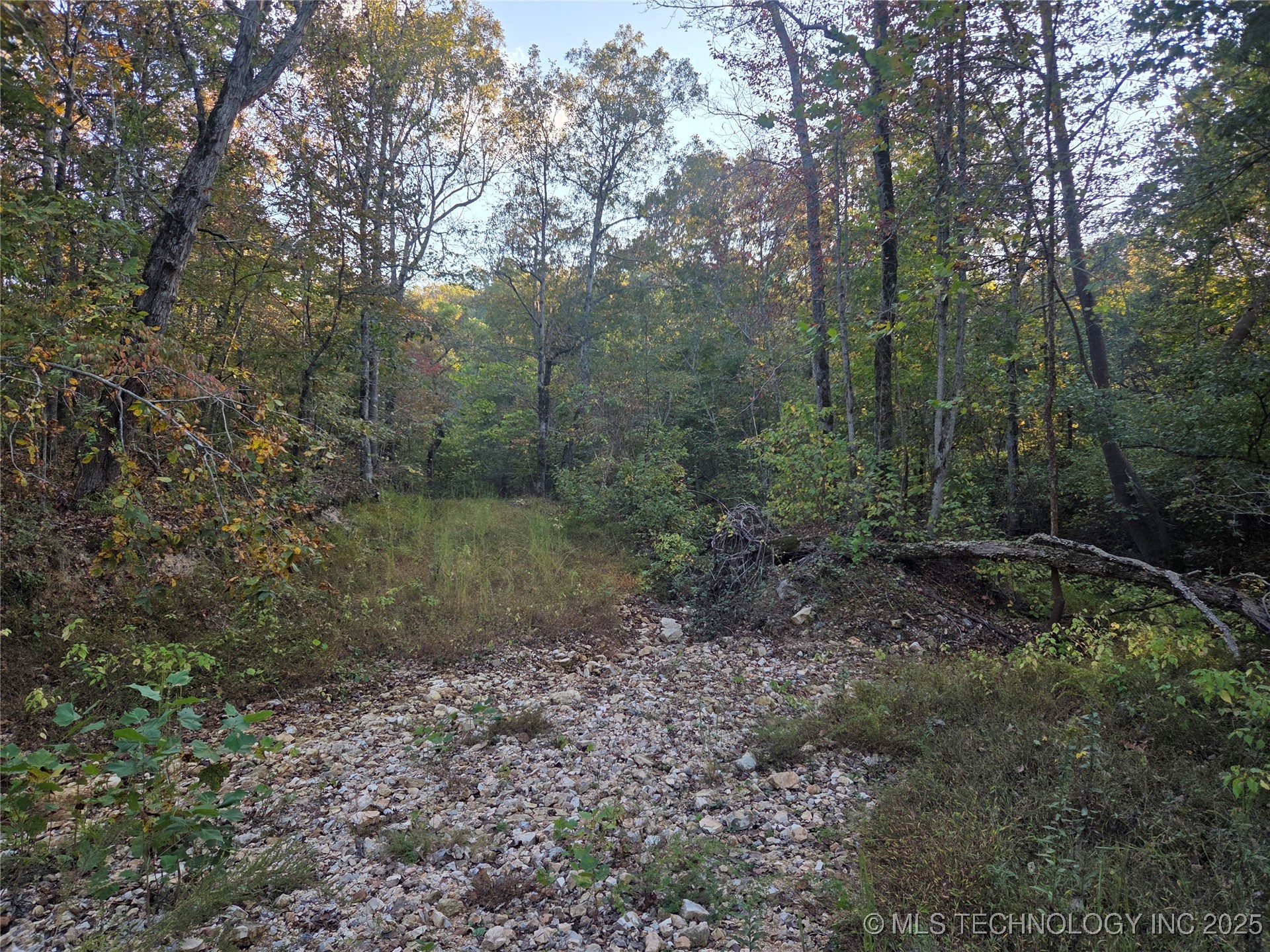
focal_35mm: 23
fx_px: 844
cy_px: 476
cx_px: 635
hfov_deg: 73.9
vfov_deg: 58.9
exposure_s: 1/560
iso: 80
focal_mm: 5.4
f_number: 1.8
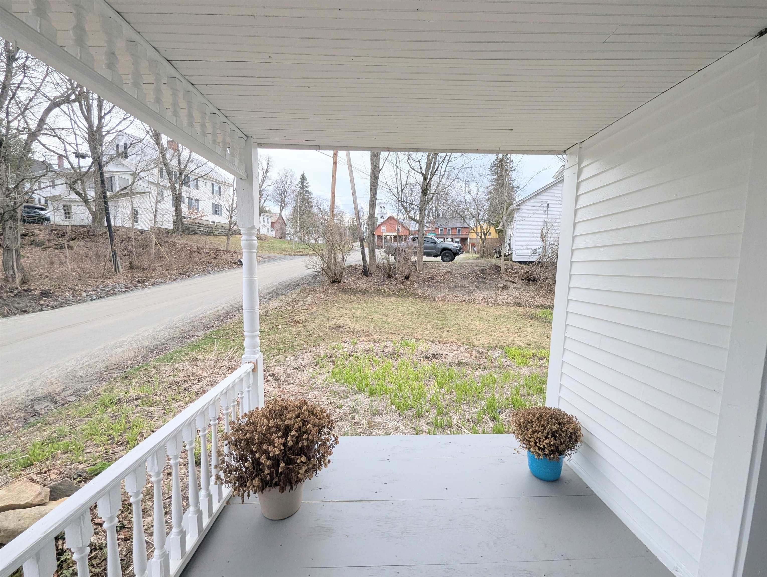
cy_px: 288
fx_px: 288
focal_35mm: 13
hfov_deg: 106.1
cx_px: 384
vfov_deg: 90.1
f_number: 2.2
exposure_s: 1/398
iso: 43
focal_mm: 1.95
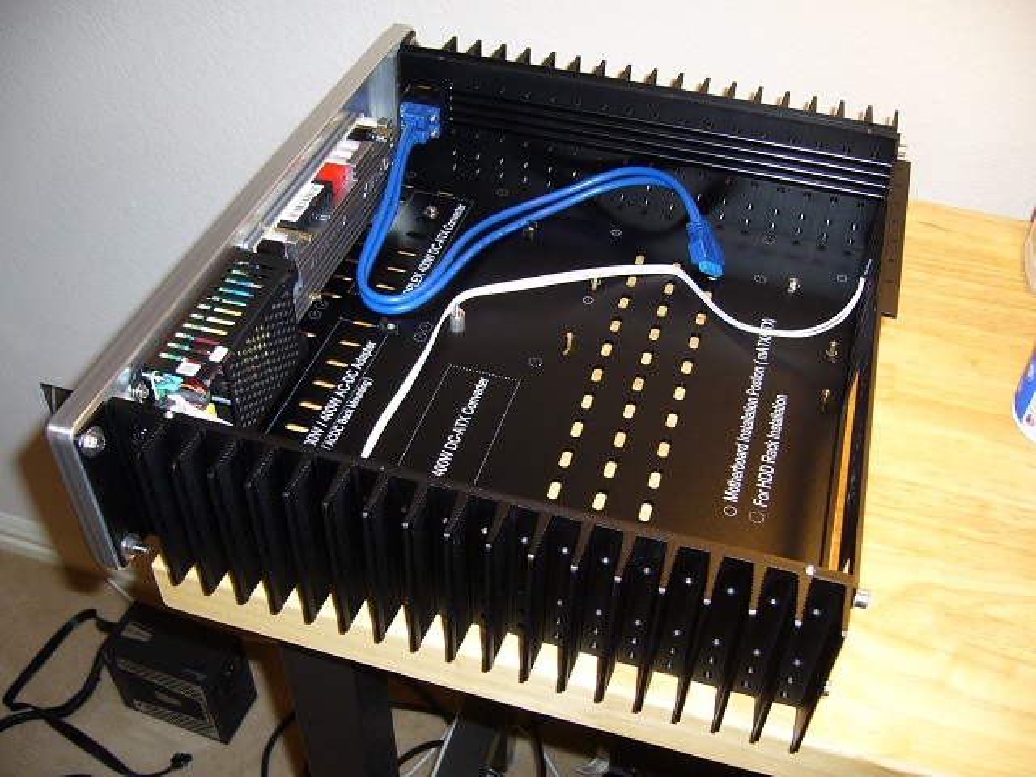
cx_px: 518
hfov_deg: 52.6
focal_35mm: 35
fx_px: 1047
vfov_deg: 40.7
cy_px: 388
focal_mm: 5.8
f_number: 2.8
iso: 100
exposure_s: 1/30
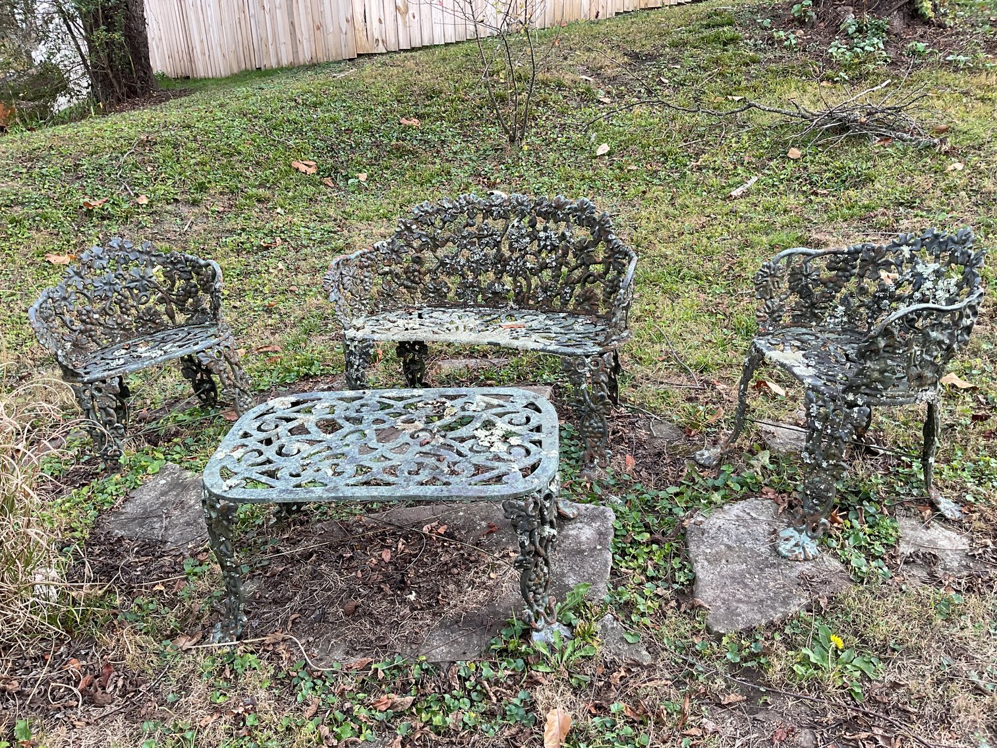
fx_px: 835
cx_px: 498
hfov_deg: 61.7
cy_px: 374
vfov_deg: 48.2
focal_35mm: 29
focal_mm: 3
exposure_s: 1/238
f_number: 1.8
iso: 16
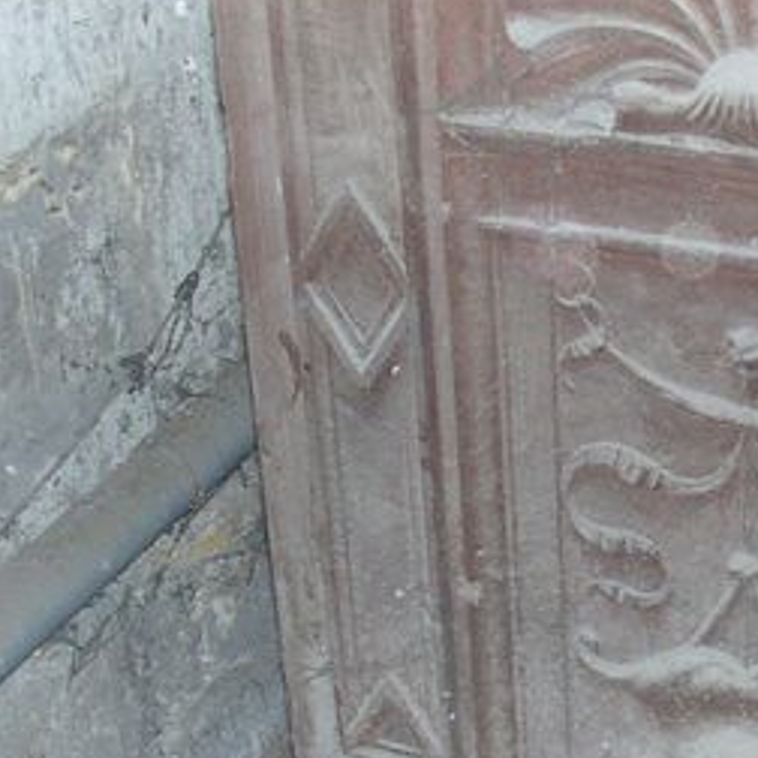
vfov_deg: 19.1
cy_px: 460
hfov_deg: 18.7
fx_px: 2254
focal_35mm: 91
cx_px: 690
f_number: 2.7
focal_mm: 5.6
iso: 197
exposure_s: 1/60
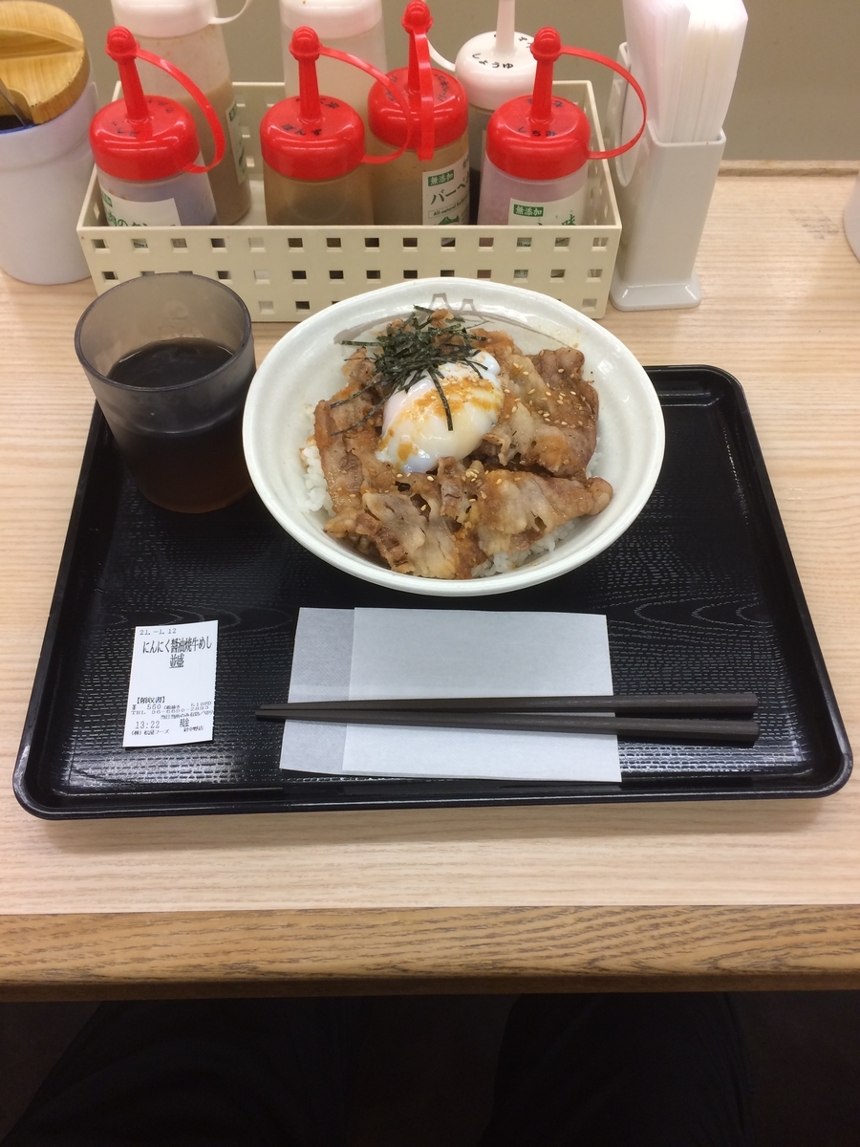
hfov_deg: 48.2
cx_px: 430
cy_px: 574
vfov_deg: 61.7
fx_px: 961
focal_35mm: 29
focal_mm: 4.15
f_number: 2.2
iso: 32
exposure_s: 1/30
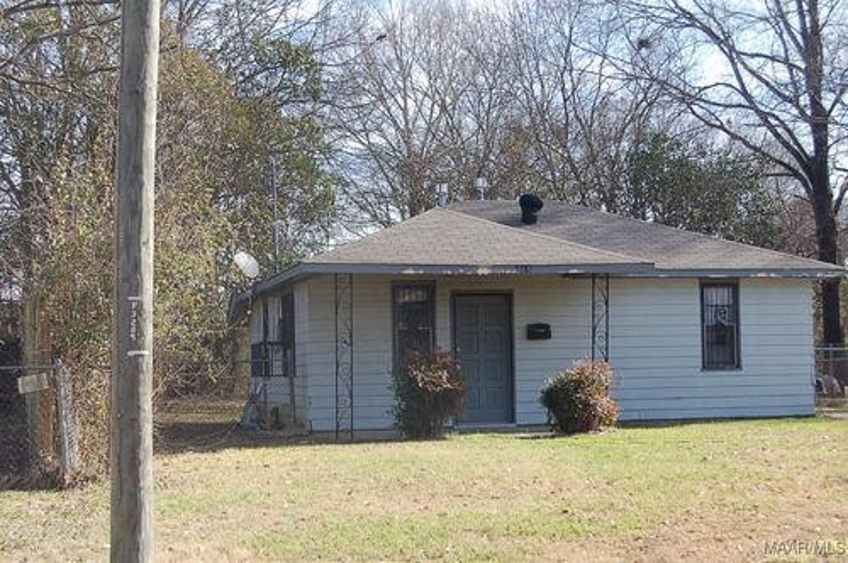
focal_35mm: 60
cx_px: 424
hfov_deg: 33.4
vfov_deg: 22.6
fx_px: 1411
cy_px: 282
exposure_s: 1/200
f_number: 7.1
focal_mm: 40
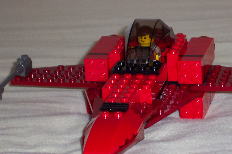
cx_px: 135
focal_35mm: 162
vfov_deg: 8.5
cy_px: 91
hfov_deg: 12.7
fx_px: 1044
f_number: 4.8
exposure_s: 1/90
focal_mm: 24
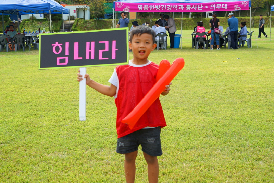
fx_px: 259
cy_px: 92
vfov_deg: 38.9
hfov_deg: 55.8
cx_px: 137
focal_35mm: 34
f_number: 5
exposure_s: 1/320
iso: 100
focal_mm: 34
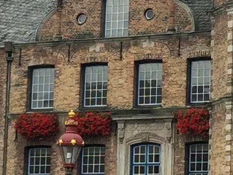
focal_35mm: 211
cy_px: 65
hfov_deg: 9.4
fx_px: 1419
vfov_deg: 7.0
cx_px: 145
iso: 32
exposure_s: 1/648
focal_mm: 4.15
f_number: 2.2
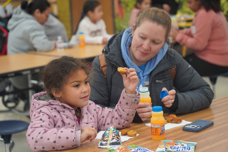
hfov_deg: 22.6
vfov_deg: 15.2
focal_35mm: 90
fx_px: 570
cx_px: 114
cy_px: 76
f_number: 4
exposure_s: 1/160
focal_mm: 90
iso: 1250
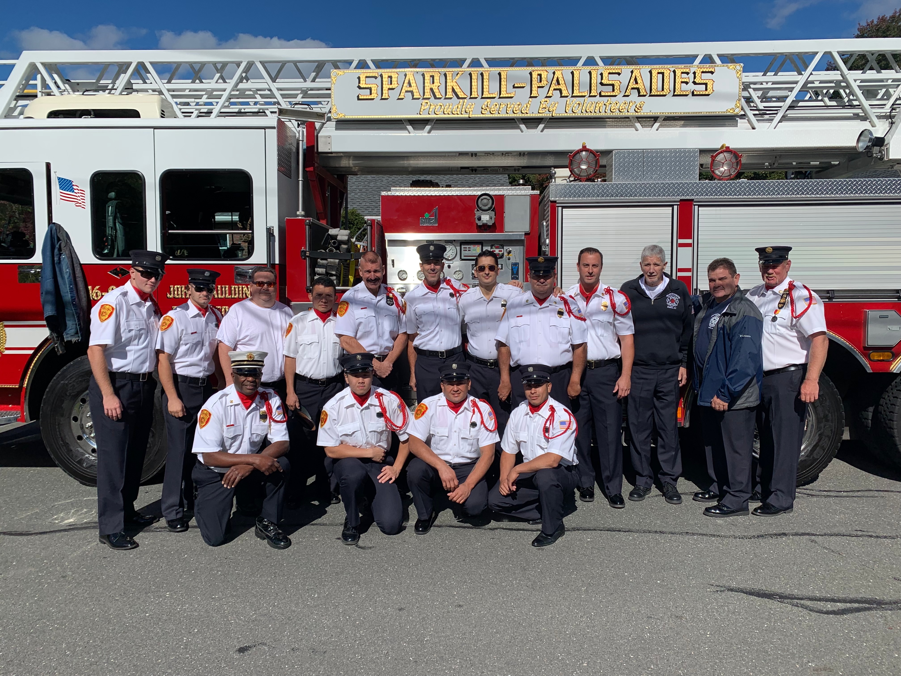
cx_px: 450
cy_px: 338
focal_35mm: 26
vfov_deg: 53.1
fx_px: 677
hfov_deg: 67.3
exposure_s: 1/5714
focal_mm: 4.25
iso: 25
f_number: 1.8
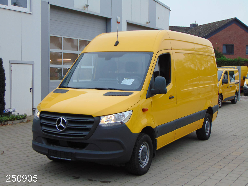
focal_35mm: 50
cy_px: 93
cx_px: 124
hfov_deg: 38.2
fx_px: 358
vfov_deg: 29.1
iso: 80
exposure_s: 1/60
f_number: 3.5
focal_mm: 9
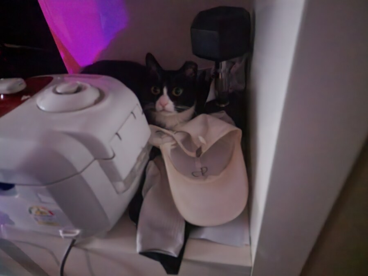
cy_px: 138
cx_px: 184
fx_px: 245
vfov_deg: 58.9
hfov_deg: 73.9
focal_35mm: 23
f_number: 1.8
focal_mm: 6.4
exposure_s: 1/4
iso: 4000
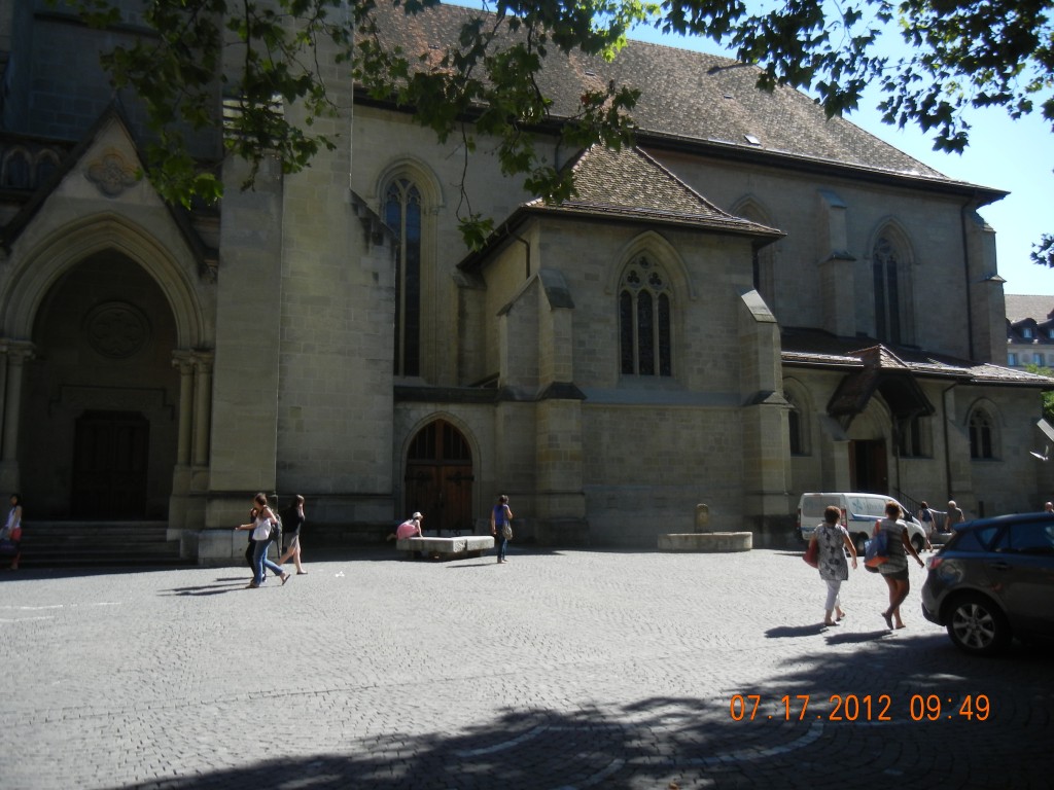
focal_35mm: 30
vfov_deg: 46.8
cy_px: 395
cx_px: 527
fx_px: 913
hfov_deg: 60.0
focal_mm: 5.4
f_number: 3.5
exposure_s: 1/762
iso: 160
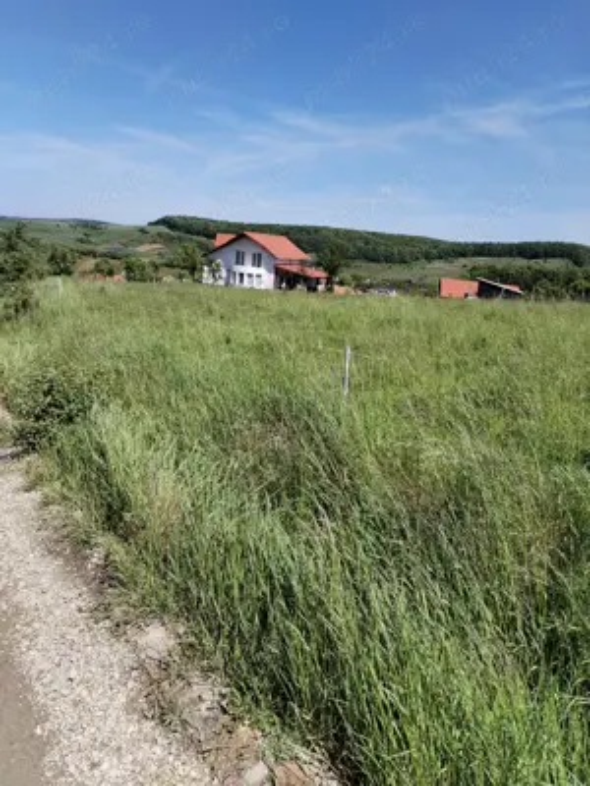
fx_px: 659
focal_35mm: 29
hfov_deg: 48.2
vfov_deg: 61.7
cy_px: 393
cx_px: 295
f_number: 1.8
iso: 100
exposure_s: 1/1576
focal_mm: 4.75
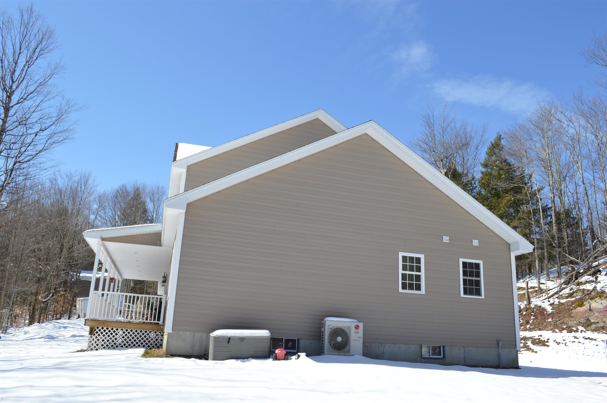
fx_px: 455
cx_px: 304
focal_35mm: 27
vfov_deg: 47.8
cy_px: 202
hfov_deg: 67.4
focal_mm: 18
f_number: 8
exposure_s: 1/250
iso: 100
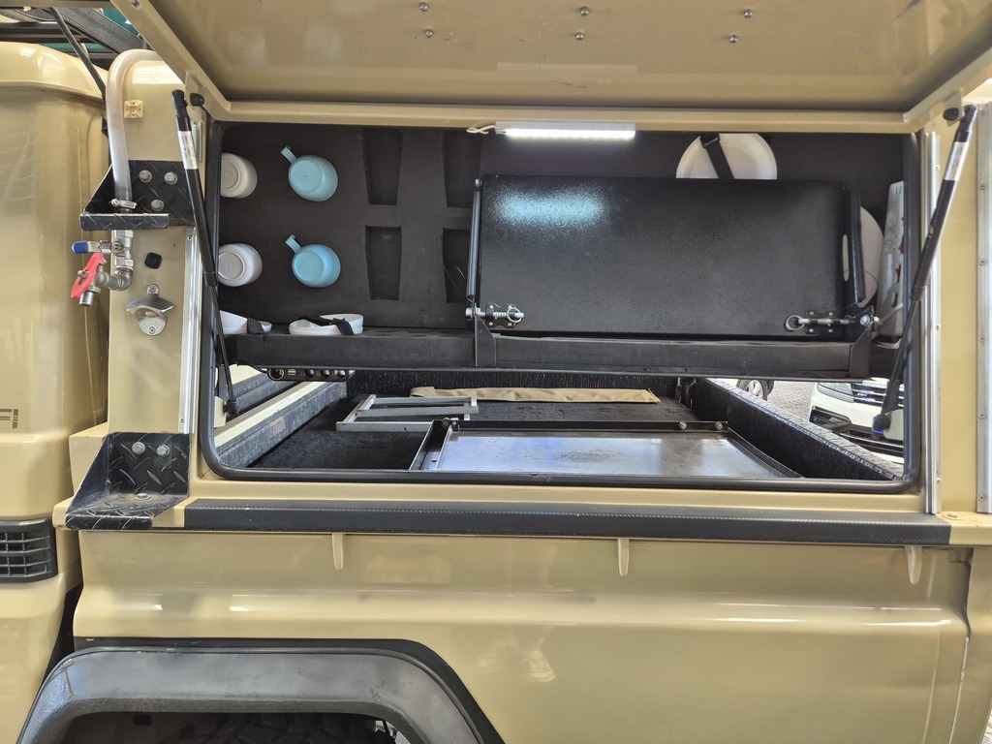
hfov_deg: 73.9
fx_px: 659
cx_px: 496
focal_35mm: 23
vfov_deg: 58.9
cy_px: 372
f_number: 1.8
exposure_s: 1/180
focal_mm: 5.4
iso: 200
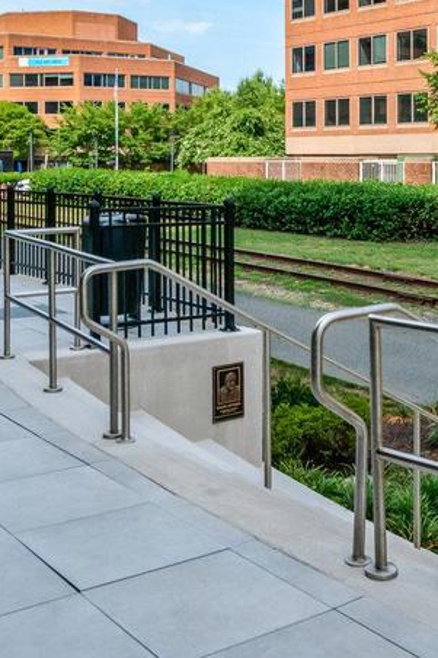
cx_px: 324
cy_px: 159
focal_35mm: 51
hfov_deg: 26.2
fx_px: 931
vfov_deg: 37.9
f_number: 8
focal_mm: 16
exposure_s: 1/2000
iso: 1250
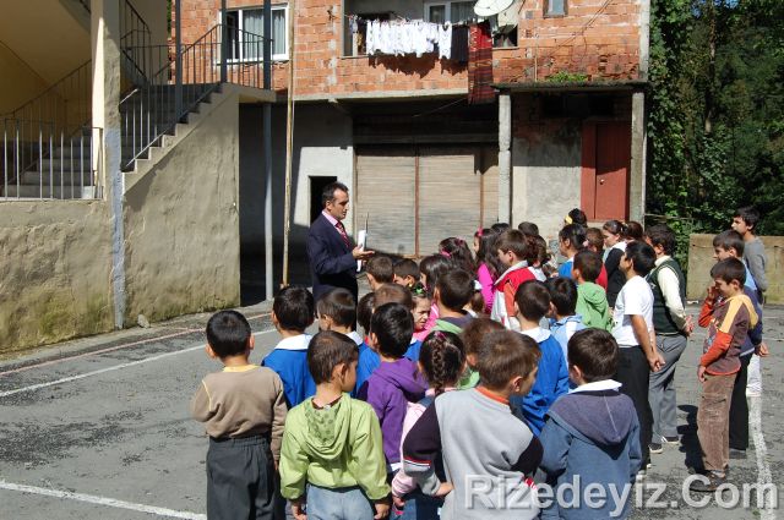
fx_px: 848
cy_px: 260
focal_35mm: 39
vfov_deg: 34.1
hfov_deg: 49.6
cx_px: 392
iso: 200
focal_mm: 26
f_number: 9
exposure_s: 1/320
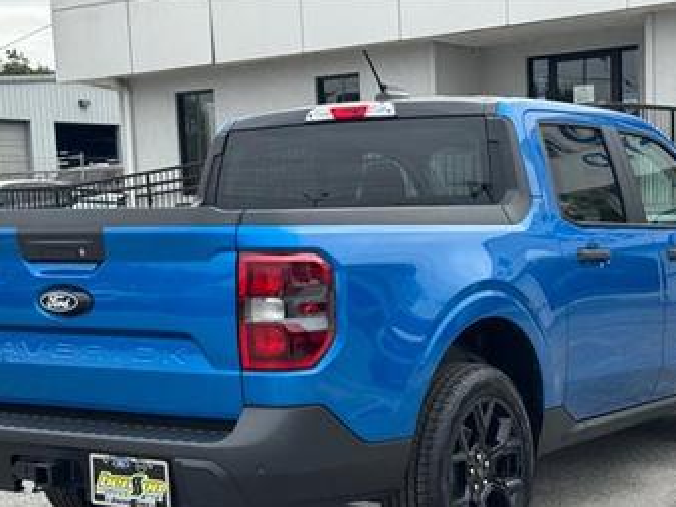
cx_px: 376
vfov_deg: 20.3
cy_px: 374
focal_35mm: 72
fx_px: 1406
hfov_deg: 27.0
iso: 64
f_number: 1.78
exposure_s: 1/1724
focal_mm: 6.76
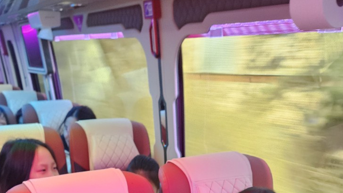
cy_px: 275
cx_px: 166
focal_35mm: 44
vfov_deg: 22.9
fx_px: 400
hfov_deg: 46.4
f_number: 1.8
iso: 640
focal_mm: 5.4
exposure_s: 1/40
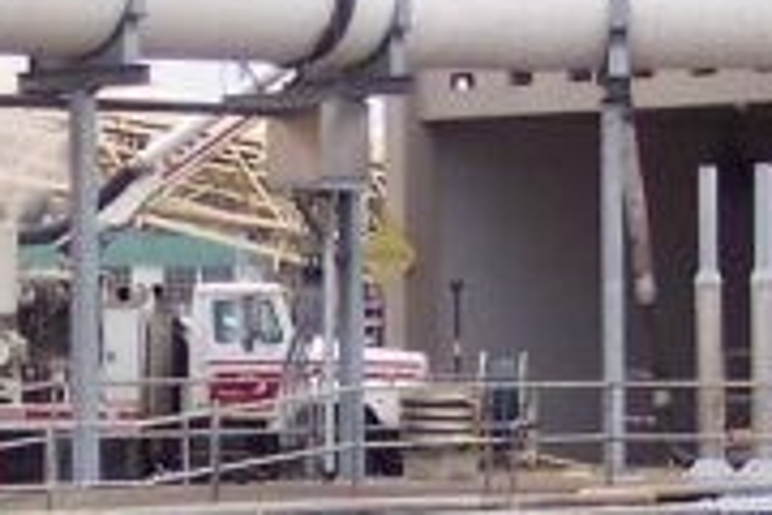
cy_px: 723
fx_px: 4825
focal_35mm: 225
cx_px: 253
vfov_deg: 6.1
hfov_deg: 9.1
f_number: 2.8
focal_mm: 8
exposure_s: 1/180
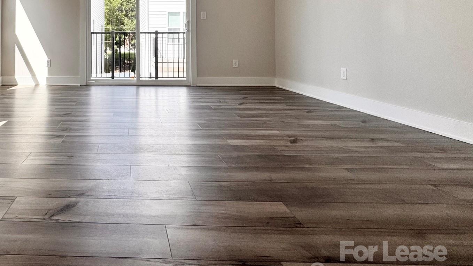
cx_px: 117
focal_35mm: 23
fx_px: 288
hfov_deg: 73.1
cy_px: 39
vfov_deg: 45.9
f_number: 2.2
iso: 40
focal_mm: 2.22
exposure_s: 1/370
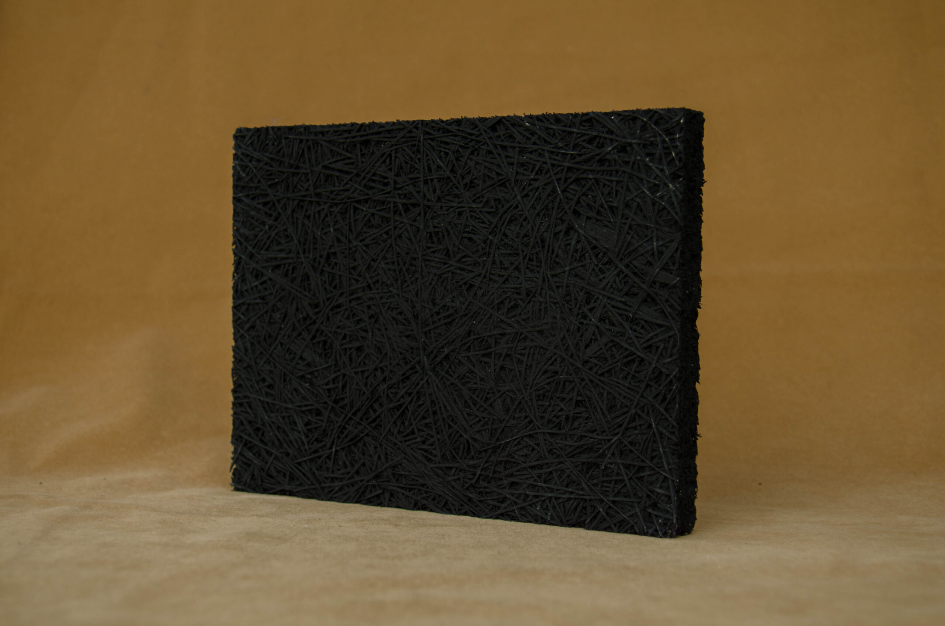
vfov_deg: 22.5
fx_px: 1572
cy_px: 313
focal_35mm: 60
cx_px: 472
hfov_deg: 33.5
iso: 100
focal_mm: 40
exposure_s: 1/40
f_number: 5
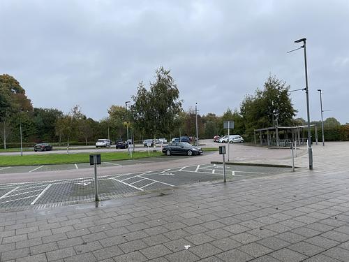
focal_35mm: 26
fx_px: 262
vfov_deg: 53.1
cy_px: 131
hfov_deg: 67.3
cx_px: 174
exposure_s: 1/1247
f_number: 1.6
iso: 32
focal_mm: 4.2
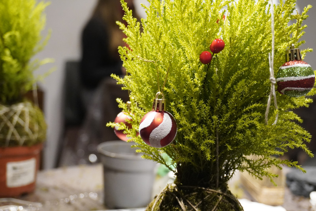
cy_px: 106
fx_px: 527
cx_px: 158
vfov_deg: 22.6
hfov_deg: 33.4
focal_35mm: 60
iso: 4000
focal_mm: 40
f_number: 5.6
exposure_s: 1/80
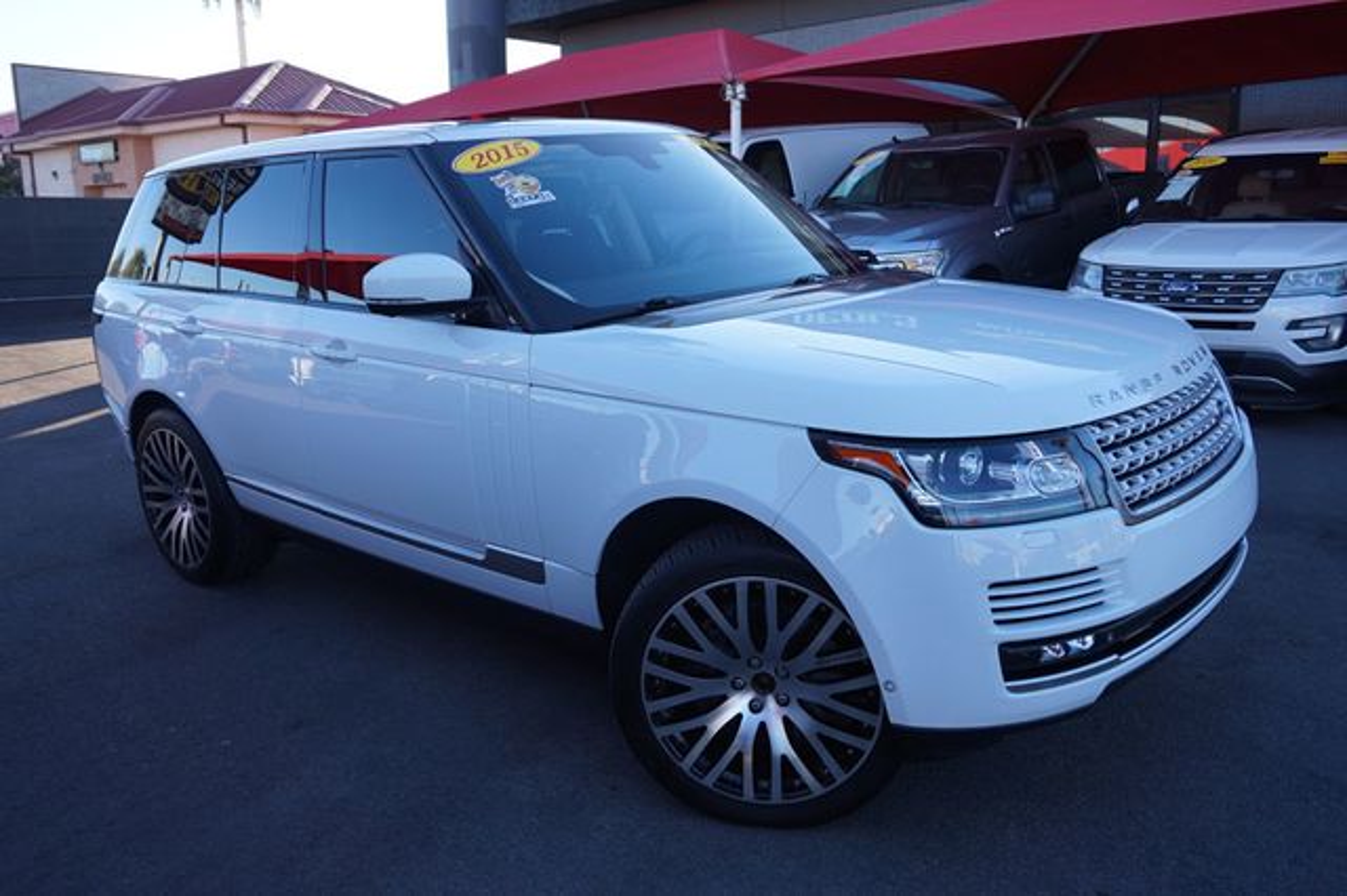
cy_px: 448
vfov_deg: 43.6
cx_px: 674
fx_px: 1122
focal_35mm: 30
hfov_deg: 62.0
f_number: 6.3
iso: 100
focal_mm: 20
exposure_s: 1/80
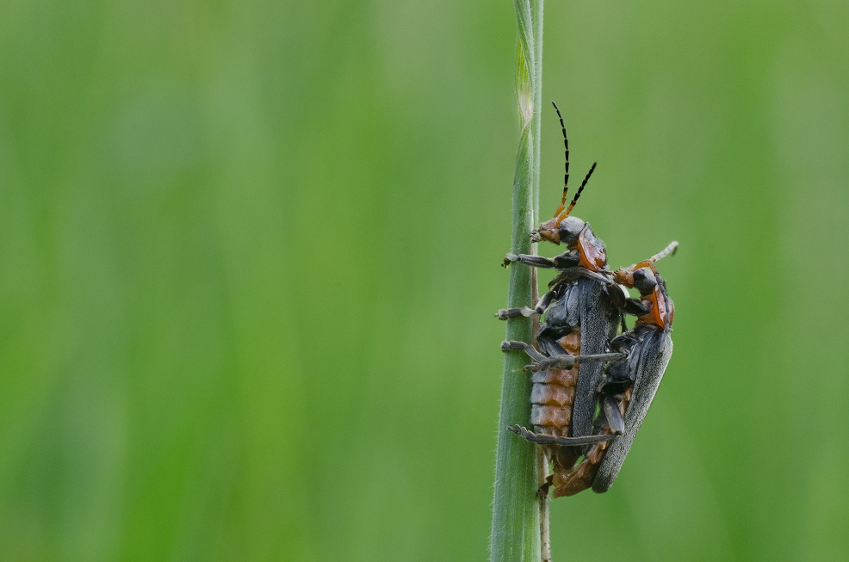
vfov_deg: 10.1
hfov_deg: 15.2
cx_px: 424
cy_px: 281
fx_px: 3177
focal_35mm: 135
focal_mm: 90
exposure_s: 1/160
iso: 1250
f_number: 22
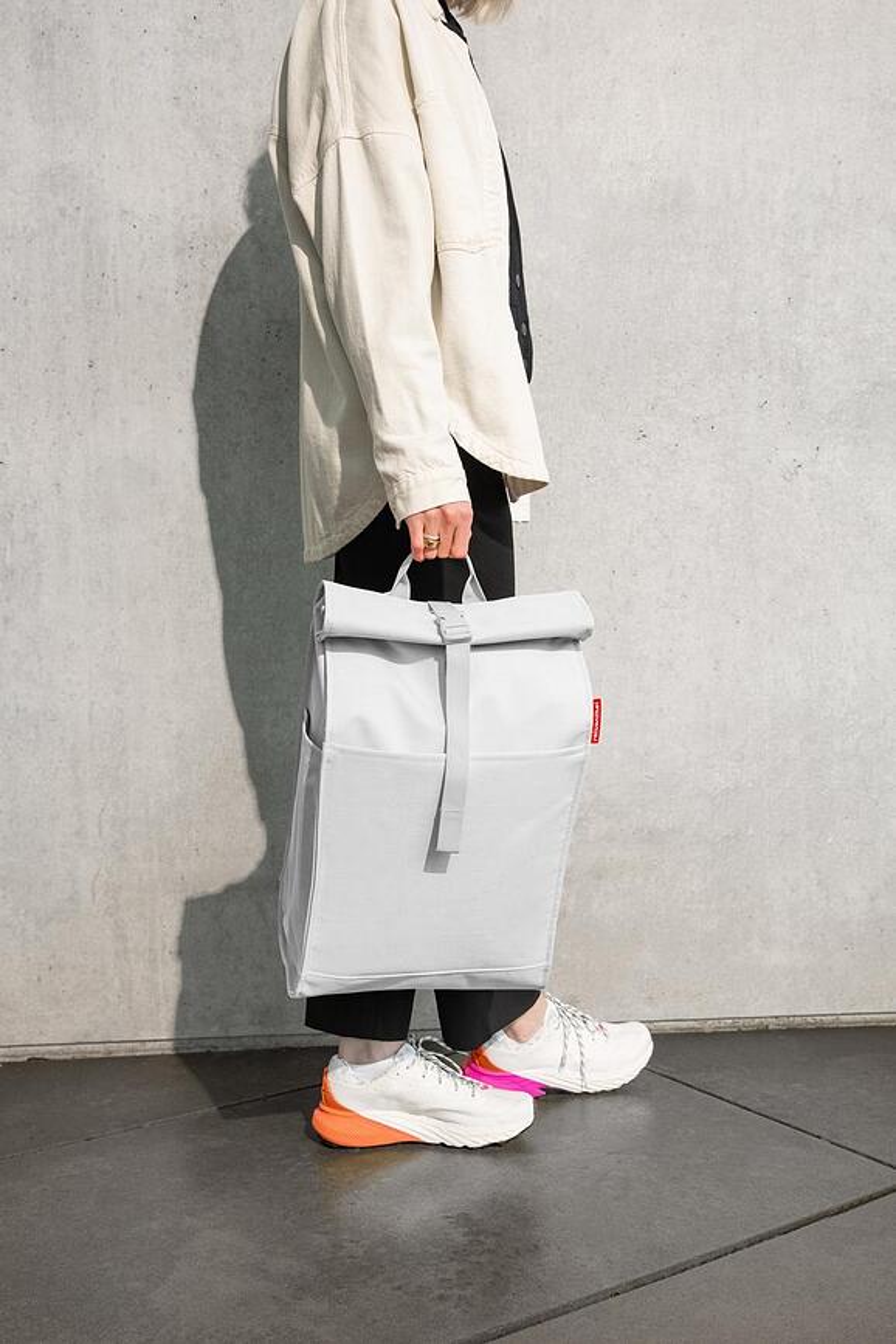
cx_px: 448
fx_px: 1568
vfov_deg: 46.4
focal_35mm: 42
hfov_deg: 31.9
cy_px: 672
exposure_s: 1/200
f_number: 7.1
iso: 800
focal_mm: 42
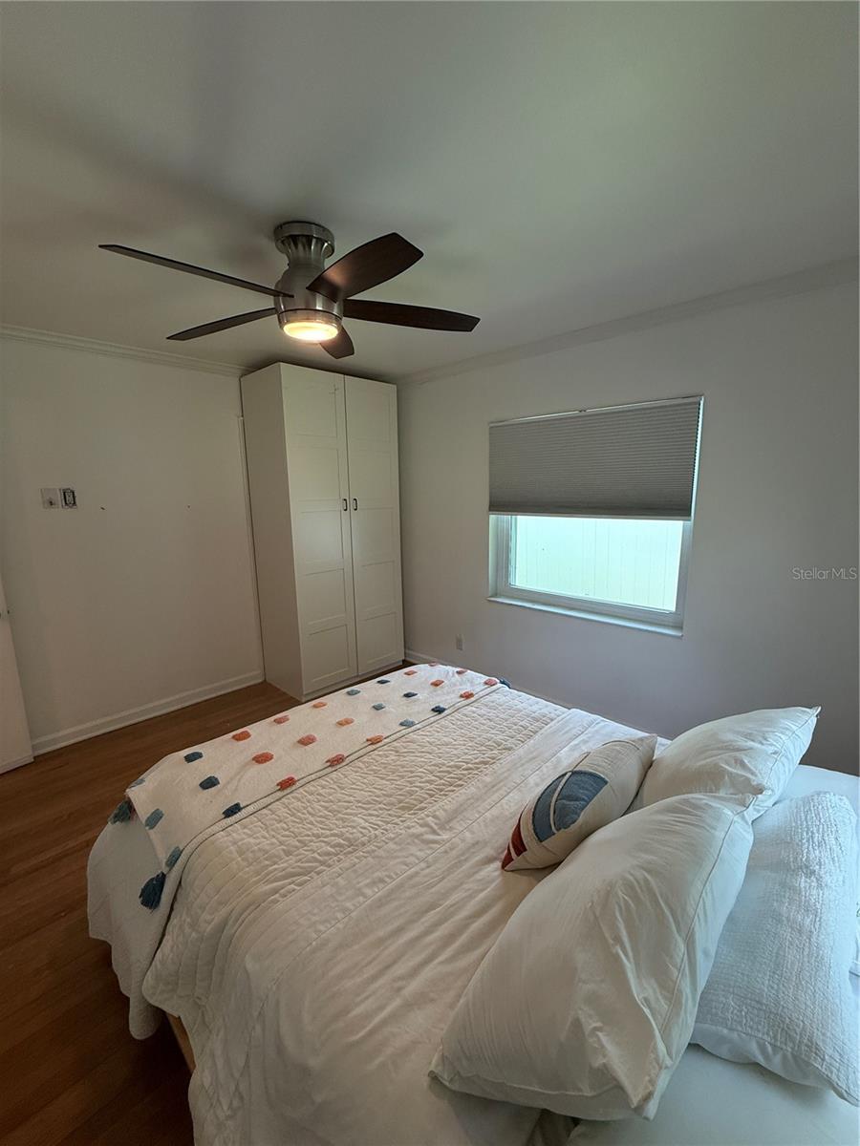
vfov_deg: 102.1
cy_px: 573
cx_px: 430
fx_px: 464
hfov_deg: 85.7
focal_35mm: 14
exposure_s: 1/120
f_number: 2.2
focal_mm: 2.22
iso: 125
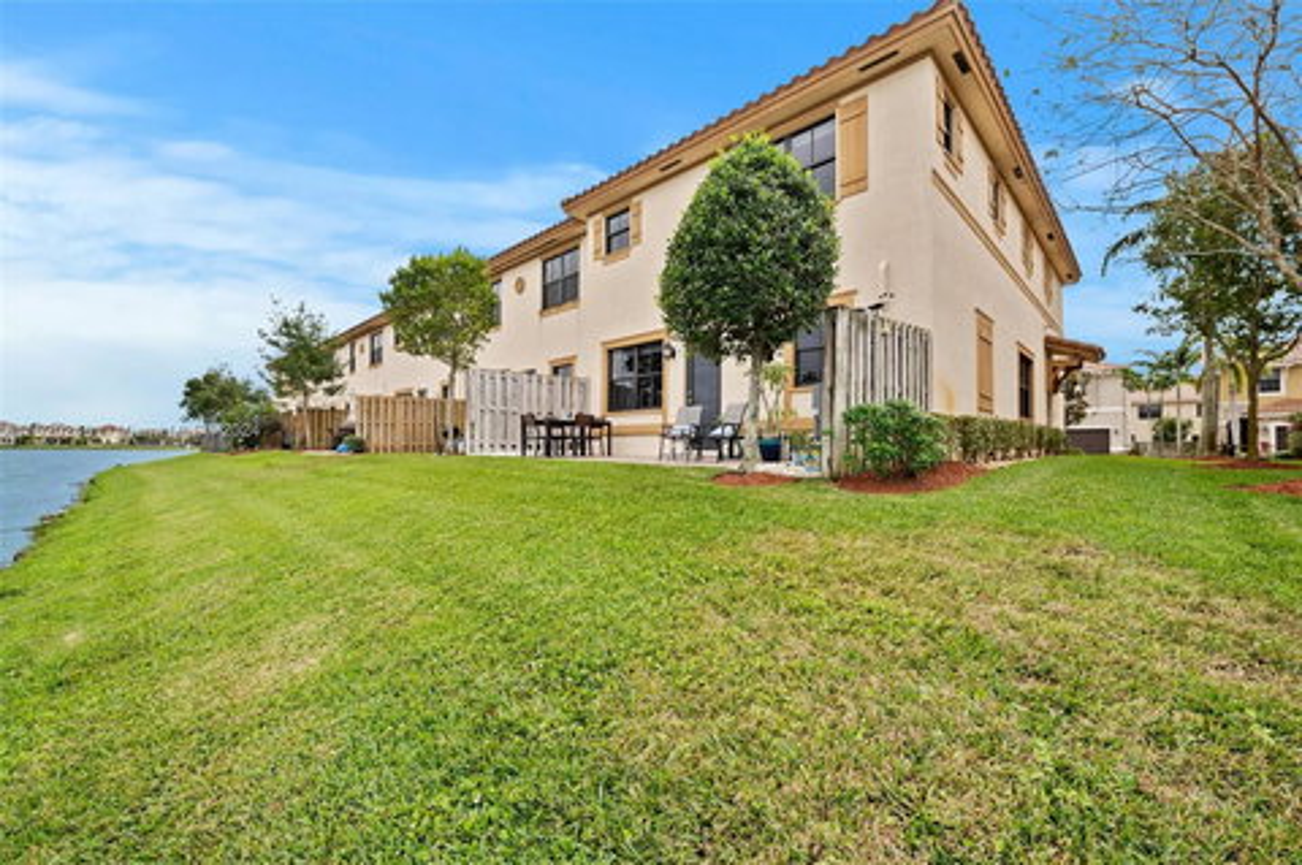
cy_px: 432
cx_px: 651
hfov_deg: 104.3
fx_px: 506
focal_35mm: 14
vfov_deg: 81.1
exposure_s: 1/200
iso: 200
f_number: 8
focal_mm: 14
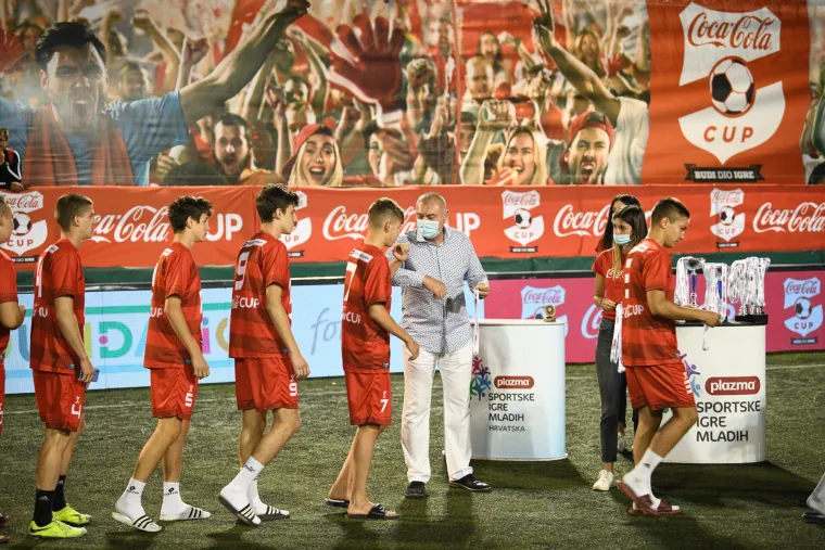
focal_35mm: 70
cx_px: 412
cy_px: 275
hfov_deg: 28.8
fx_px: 1604
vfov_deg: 19.5
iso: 4000
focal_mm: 70
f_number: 2.8
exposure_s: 1/160
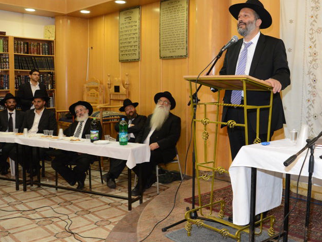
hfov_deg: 47.9
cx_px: 222
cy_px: 107
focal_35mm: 38
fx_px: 354
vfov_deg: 37.7
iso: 2500
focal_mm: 24
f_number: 5.6
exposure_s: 1/80
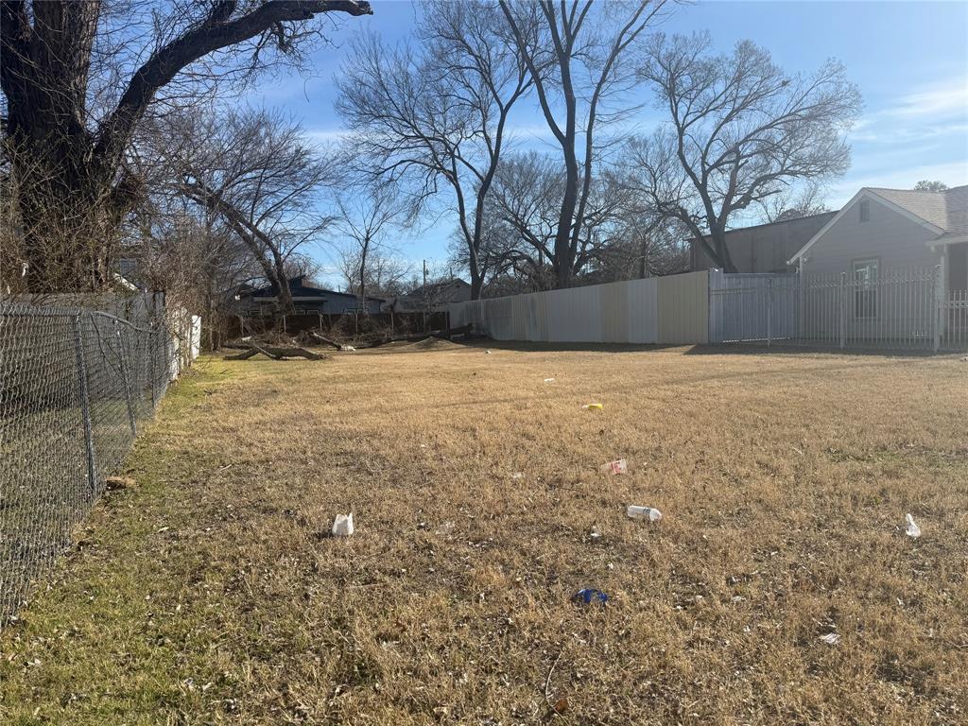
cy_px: 363
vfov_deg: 56.8
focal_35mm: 24
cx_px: 484
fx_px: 671
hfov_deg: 71.6
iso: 80
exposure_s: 1/4405
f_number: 1.78
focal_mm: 6.76
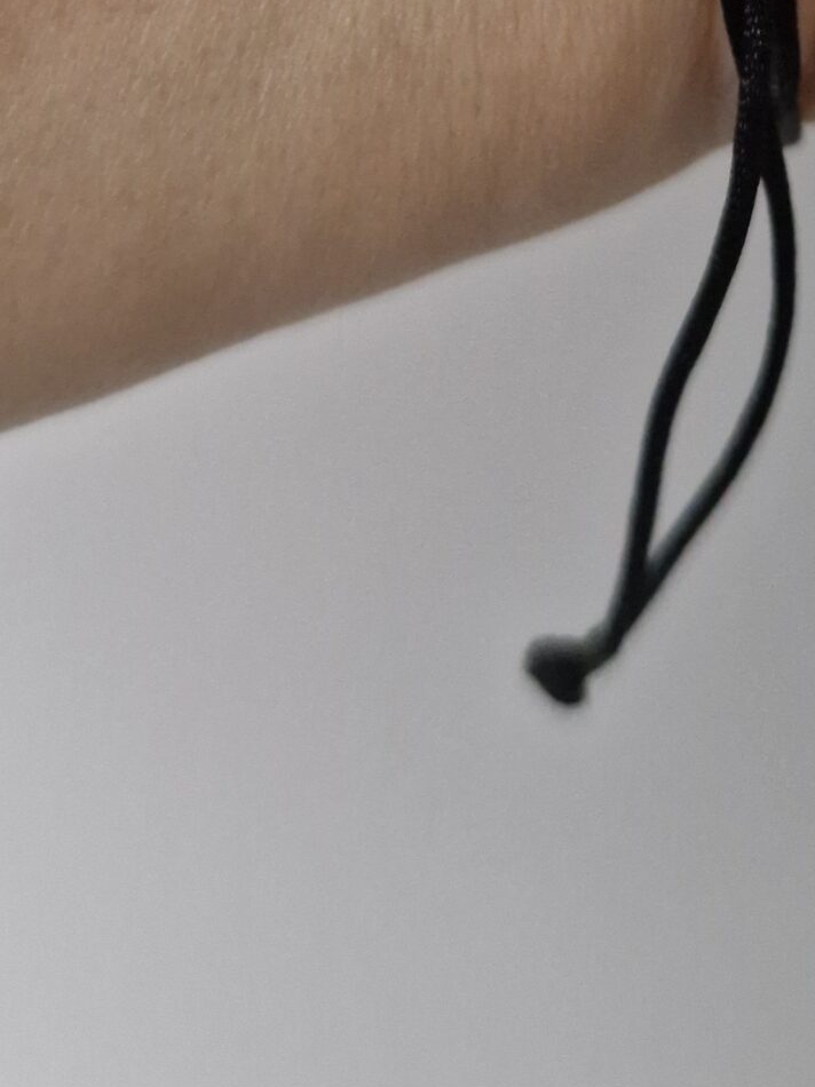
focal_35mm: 62
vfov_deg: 27.5
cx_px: 623
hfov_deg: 23.4
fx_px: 1947
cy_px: -209
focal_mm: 5.4
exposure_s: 1/100
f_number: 1.8
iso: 100
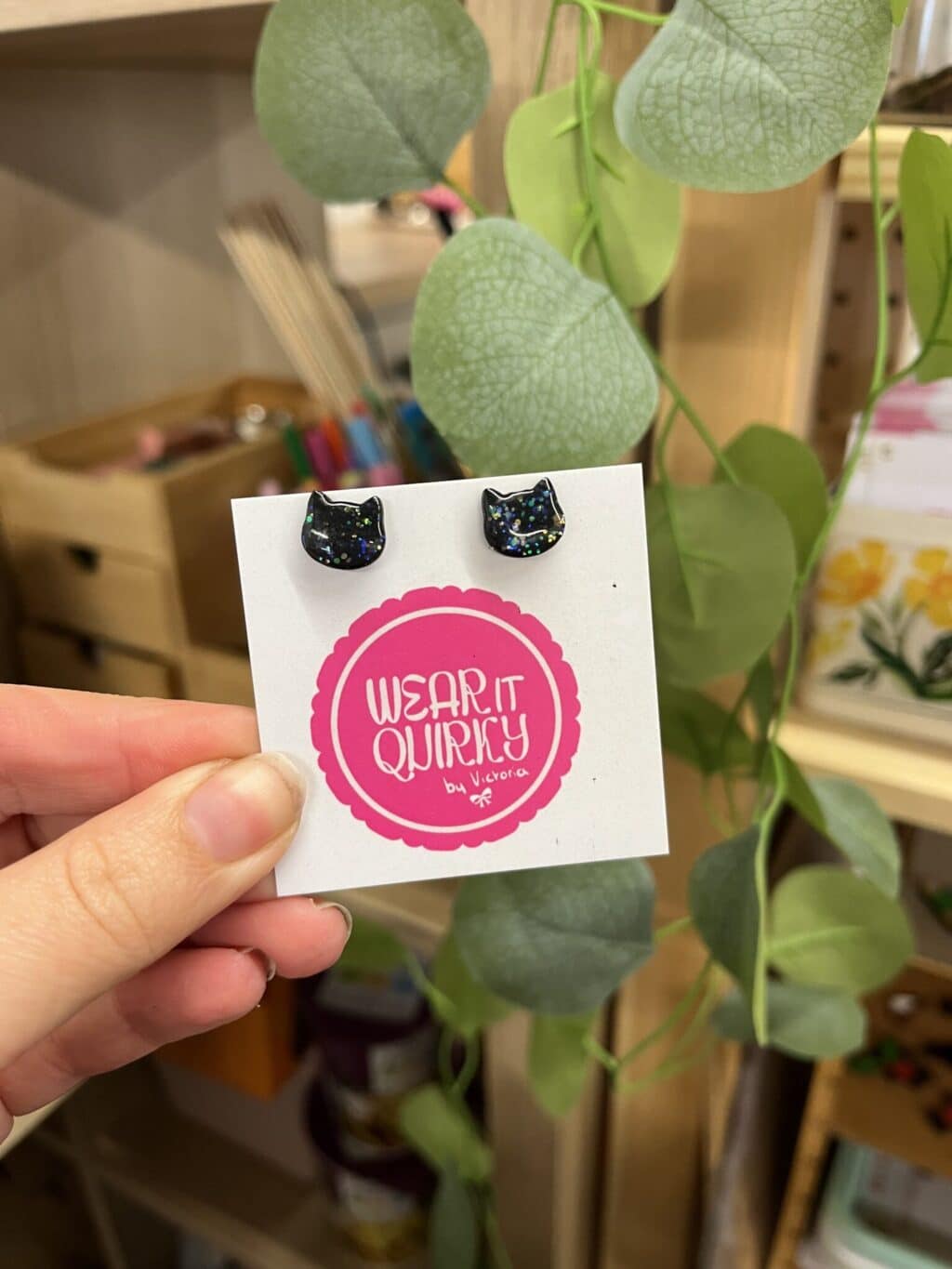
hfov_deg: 53.1
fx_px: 953
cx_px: 476
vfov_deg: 67.3
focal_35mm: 26
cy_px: 634
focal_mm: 5.1
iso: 160
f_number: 1.6
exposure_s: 1/50
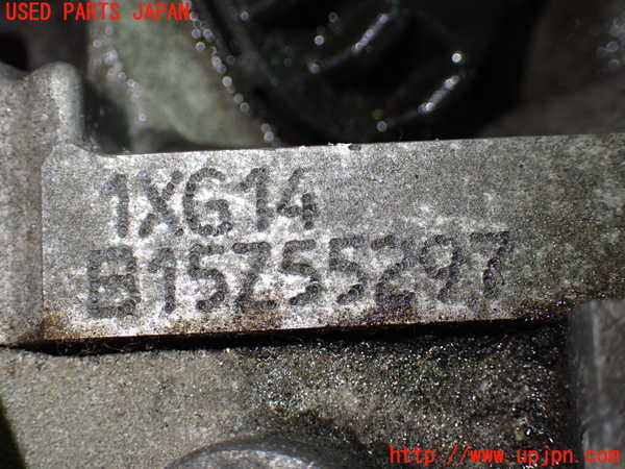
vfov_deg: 27.0
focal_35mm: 54
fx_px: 975
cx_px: 312
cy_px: 234
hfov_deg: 35.5
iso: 800
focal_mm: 9.65
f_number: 3.3
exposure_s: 1/160
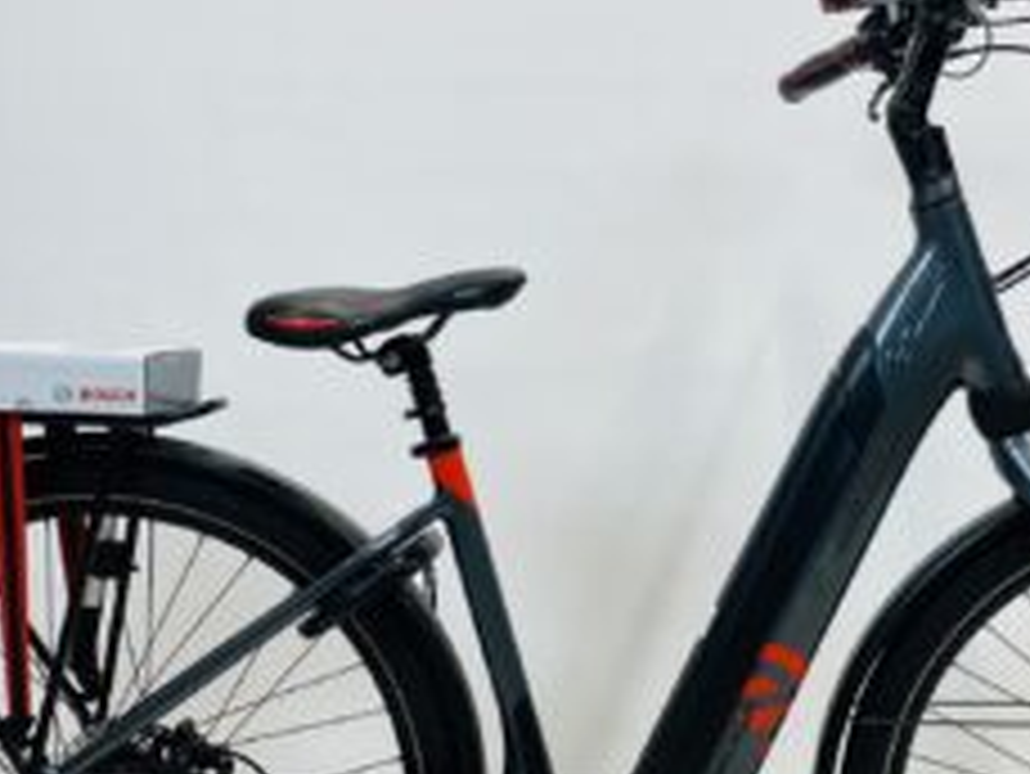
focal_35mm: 51
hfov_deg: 37.1
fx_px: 1518
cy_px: 468
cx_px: 675
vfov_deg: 28.5
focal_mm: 4.25
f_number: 1.8
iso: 50
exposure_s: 1/100
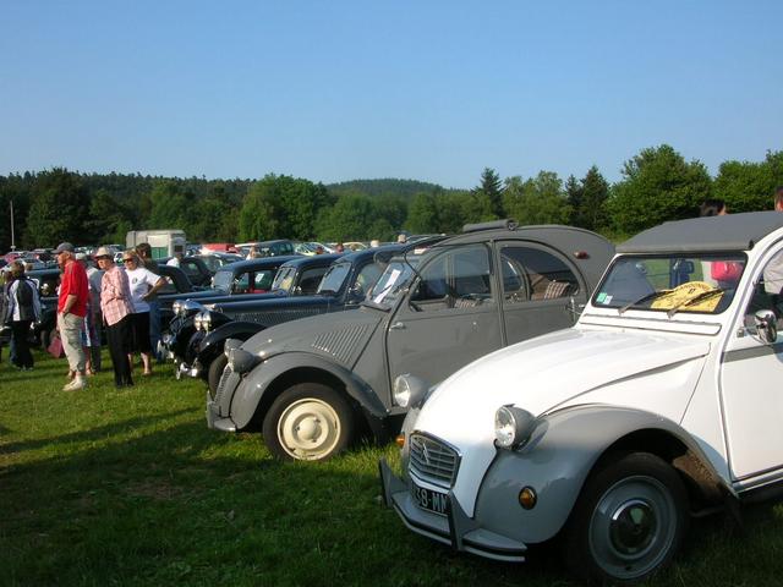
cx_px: 392
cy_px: 294
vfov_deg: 40.7
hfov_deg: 52.6
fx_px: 792
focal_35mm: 35
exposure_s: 1/253
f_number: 5.6
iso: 50
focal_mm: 5.8
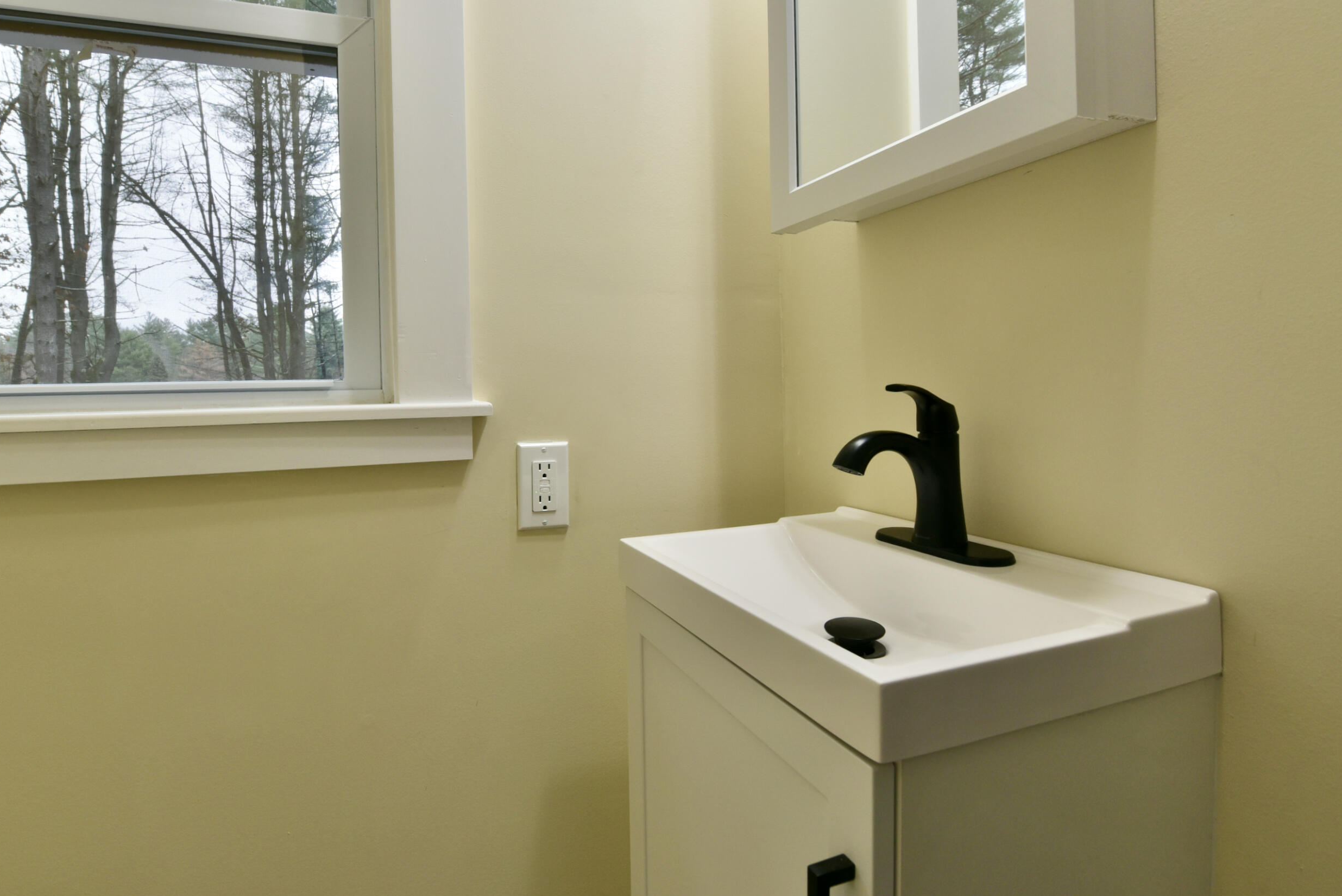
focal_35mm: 17
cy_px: 404
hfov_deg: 92.8
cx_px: 590
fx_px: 634
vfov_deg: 70.3
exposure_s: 1/50
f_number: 10
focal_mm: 14
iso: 800
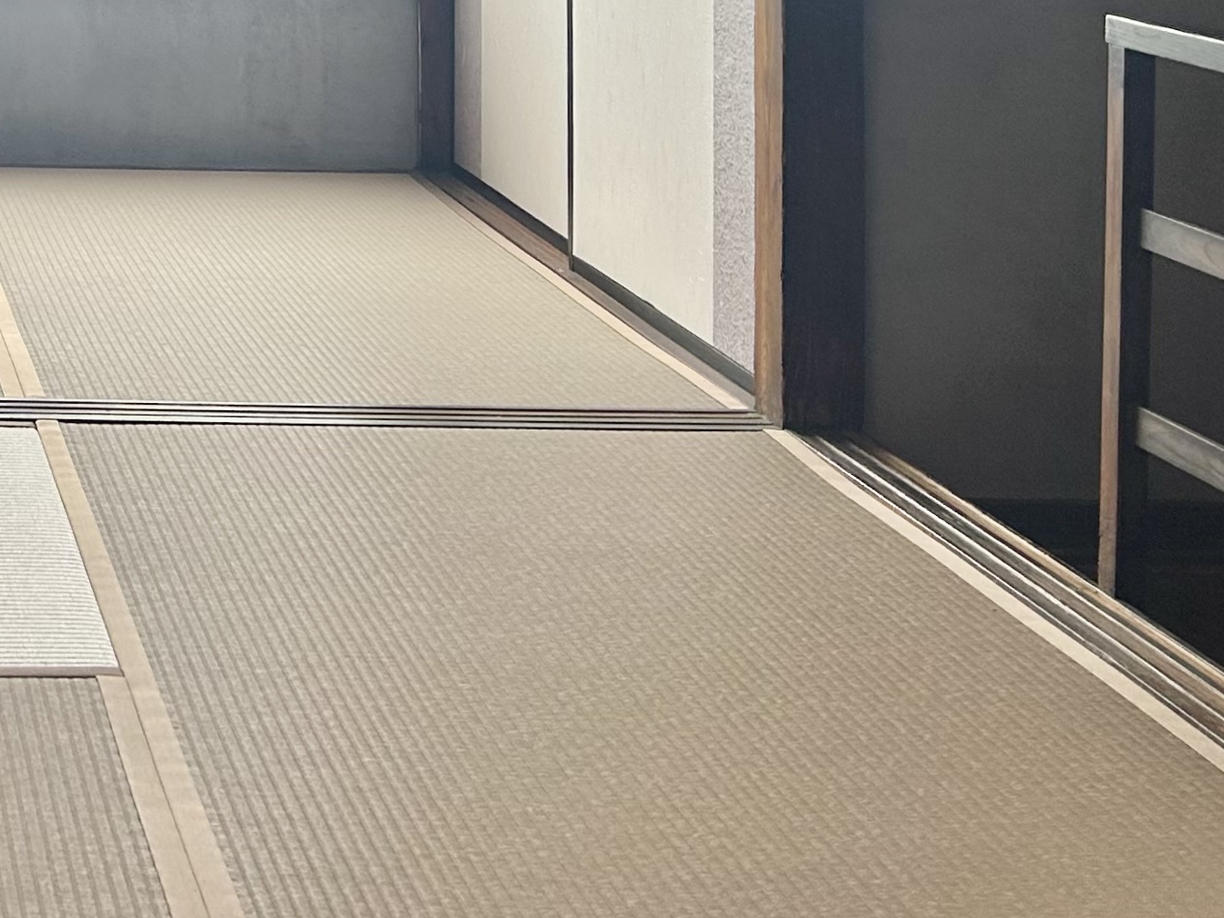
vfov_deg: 17.9
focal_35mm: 77
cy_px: -287
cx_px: -314
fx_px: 2722
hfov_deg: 22.9
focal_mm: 5.7
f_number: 1.5
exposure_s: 1/581
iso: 50
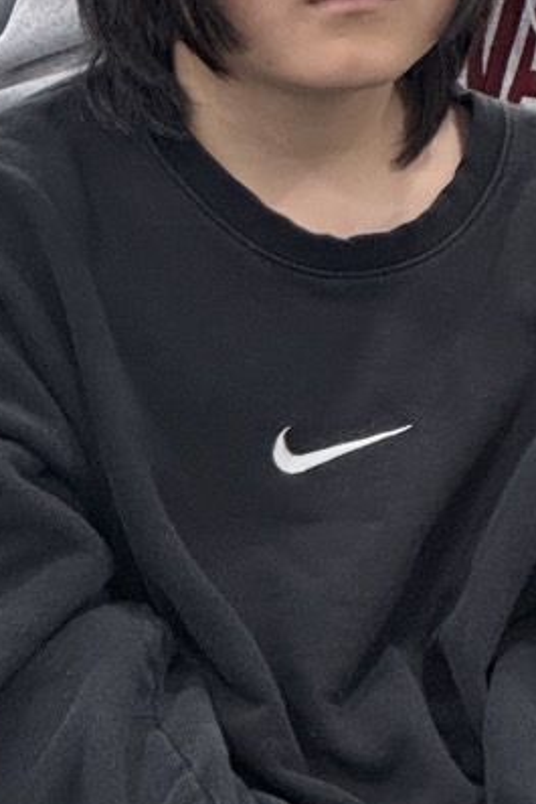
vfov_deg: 7.9
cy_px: -73
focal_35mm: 258
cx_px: -386
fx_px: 5757
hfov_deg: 5.3
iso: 400
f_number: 2.8
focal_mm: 9
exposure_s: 1/60
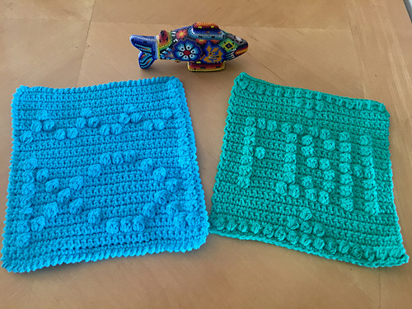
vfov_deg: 48.2
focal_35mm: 29
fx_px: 345
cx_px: 206
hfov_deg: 61.7
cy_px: 154
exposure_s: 1/15
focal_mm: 4.15
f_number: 2.2
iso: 125
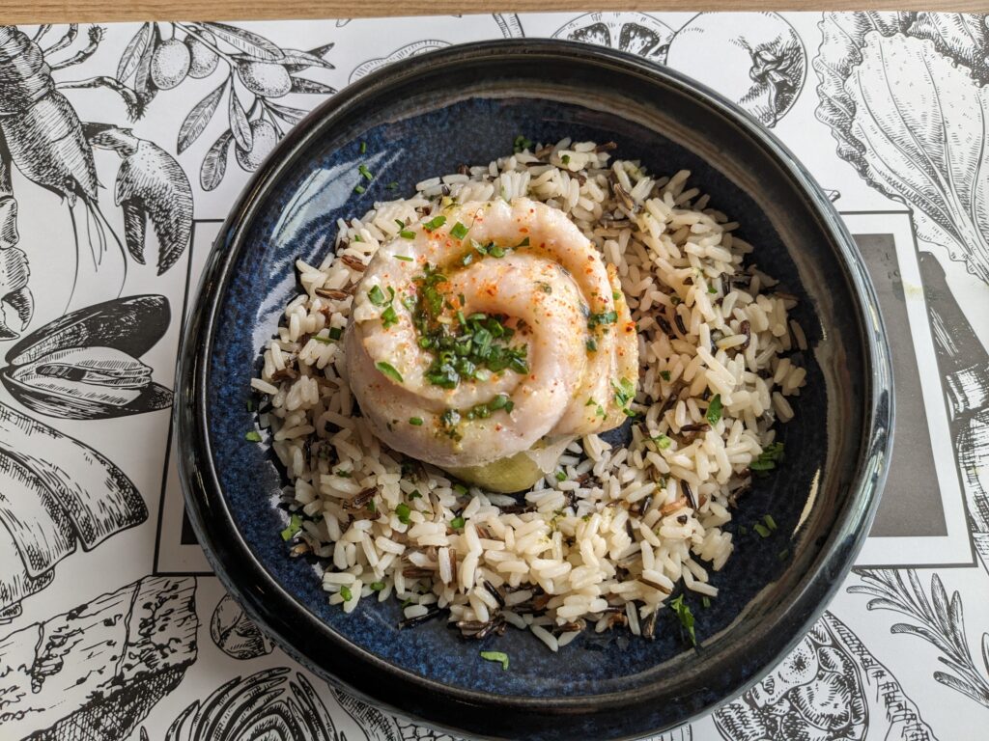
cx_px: 494
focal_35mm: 27
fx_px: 771
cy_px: 370
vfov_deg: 51.4
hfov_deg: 65.3
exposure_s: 1/99.9
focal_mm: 4.38
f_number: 1.73
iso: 59
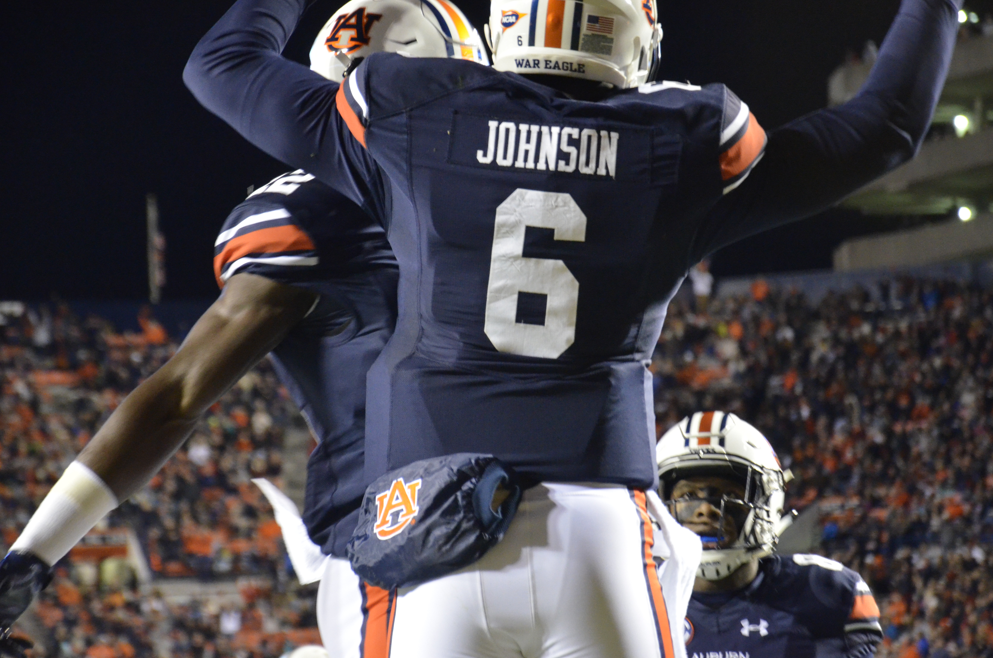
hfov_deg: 12.2
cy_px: 324
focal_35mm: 169
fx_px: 4639
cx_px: 527
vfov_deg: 8.1
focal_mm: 105
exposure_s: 1/160
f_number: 5.6
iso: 4000
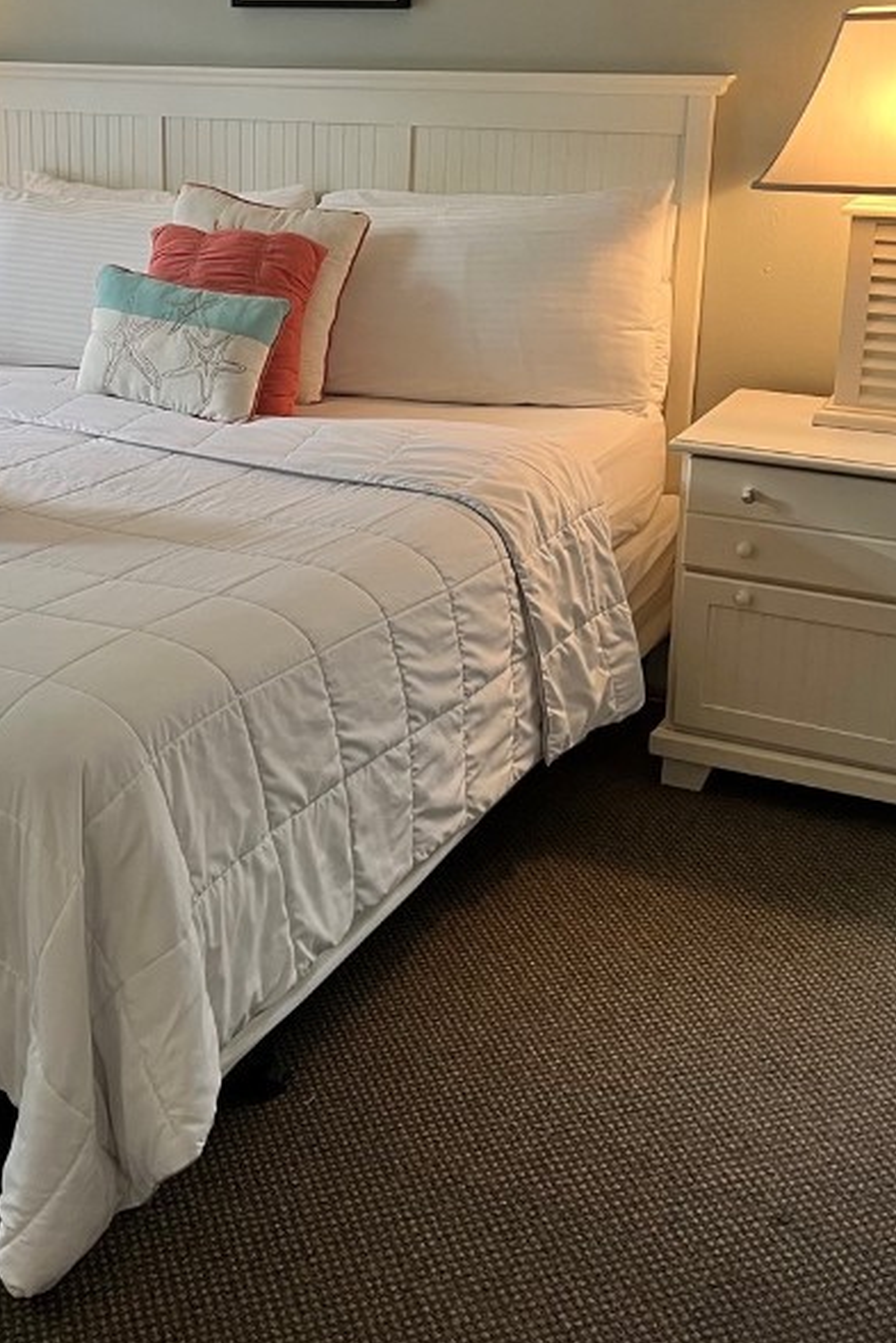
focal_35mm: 47
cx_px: 176
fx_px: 1753
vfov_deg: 41.5
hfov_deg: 28.1
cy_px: 481
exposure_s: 1/60
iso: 100
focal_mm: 5.1
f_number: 1.6
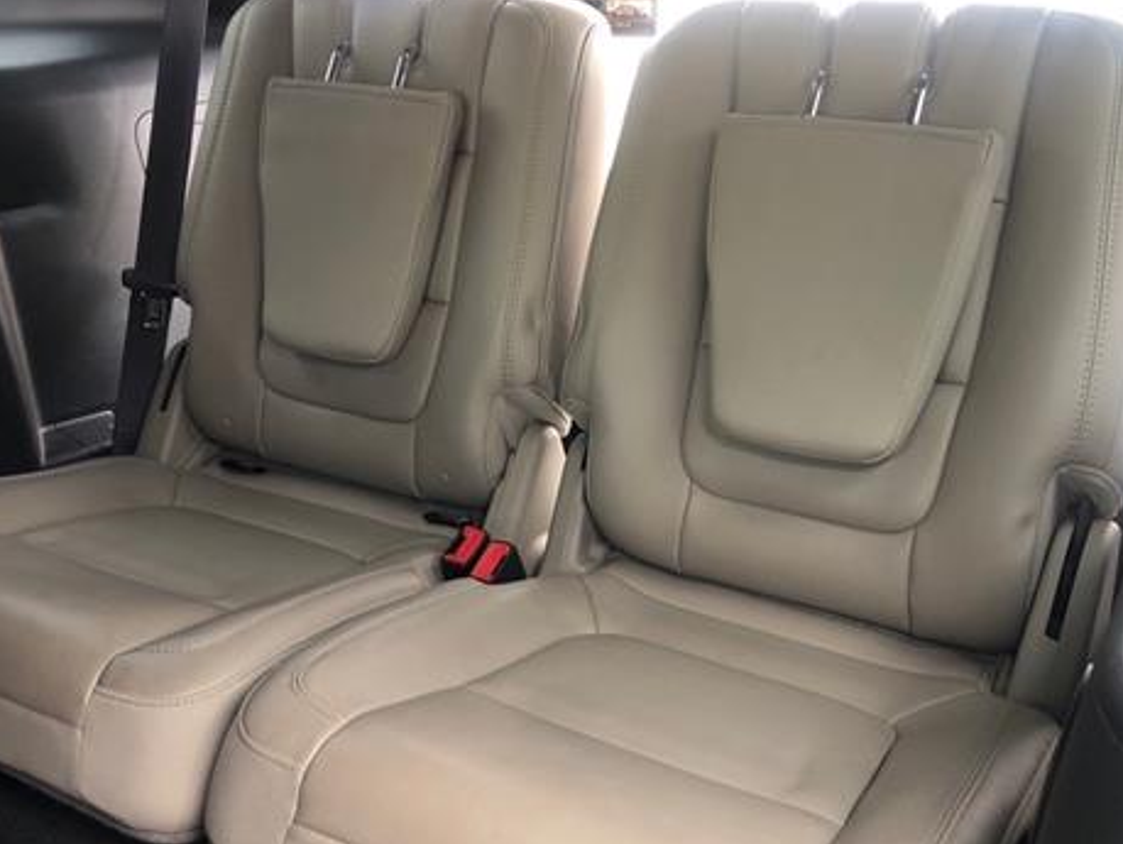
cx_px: 565
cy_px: 418
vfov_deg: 36.9
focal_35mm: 39
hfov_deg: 47.8
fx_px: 1266
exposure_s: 1/17
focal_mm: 3.99
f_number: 1.8
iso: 40
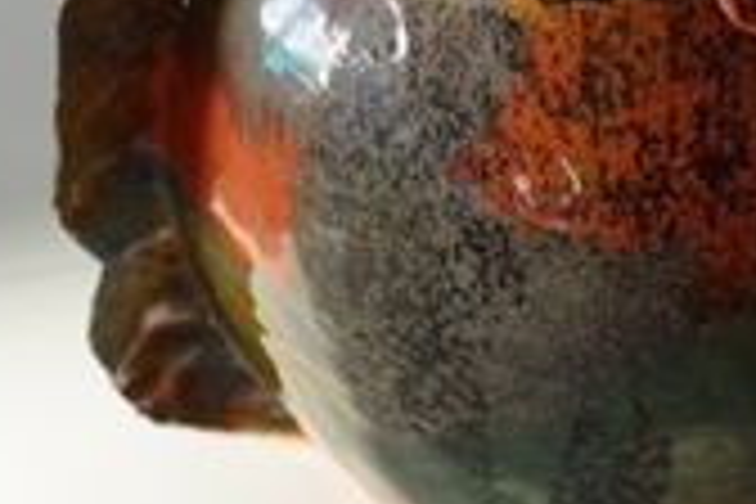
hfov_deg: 14.7
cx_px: 567
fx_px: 2919
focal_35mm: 139
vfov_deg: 9.8
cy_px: 72
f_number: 4.5
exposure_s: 1/80
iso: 100
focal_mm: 26
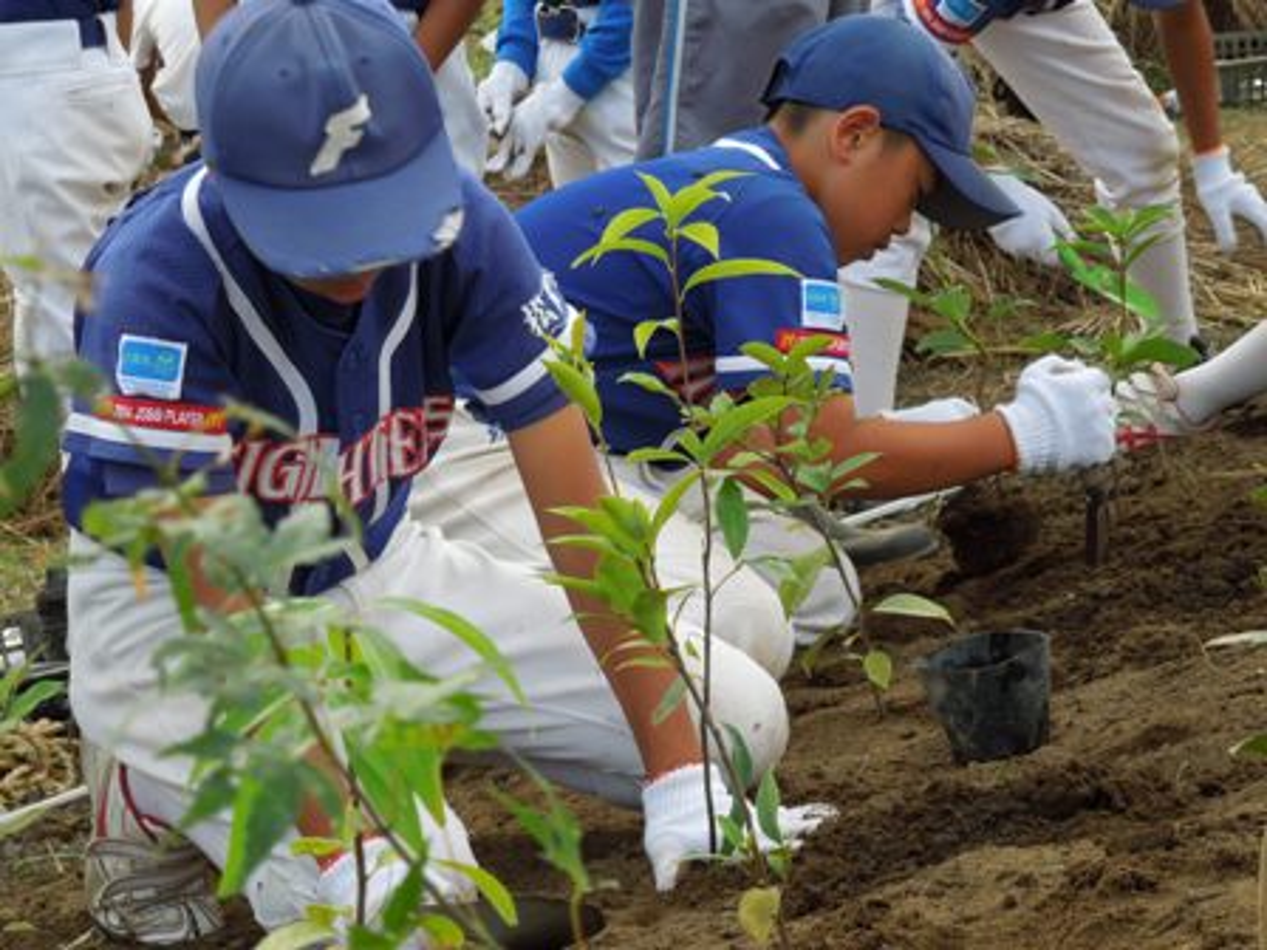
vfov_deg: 11.1
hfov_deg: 14.7
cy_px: 475
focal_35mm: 134
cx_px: 634
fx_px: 4905
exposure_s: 1/160
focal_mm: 24.2
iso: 100
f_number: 4.9
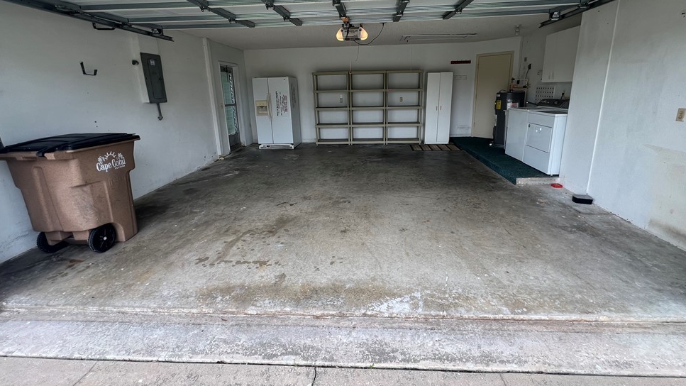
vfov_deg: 69.8
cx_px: 355
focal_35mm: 15
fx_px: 273
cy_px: 155
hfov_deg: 103.0
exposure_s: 1/99
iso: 32
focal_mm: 1.57
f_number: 1.8
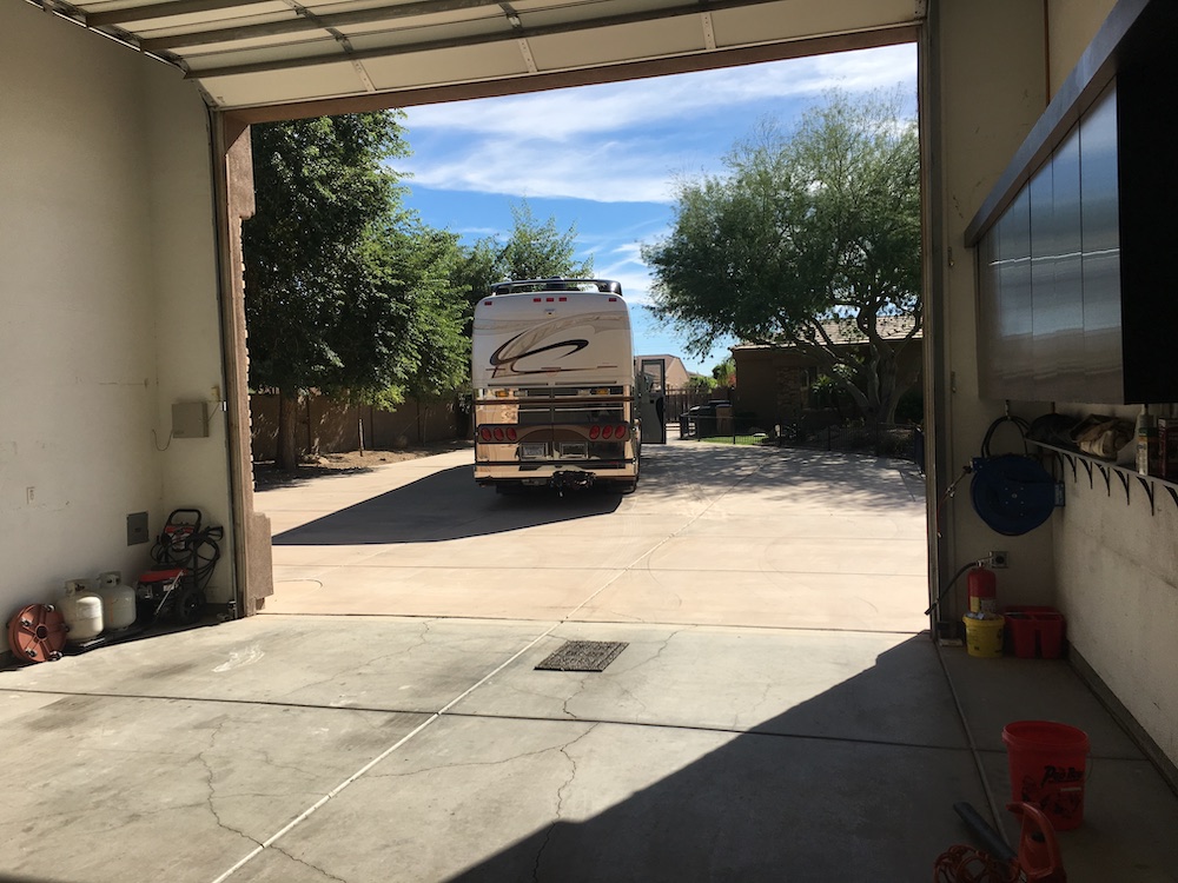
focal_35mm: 29
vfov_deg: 48.2
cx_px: 589
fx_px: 987
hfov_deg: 61.7
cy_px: 442
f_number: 2.2
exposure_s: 1/1672
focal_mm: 4.15
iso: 25
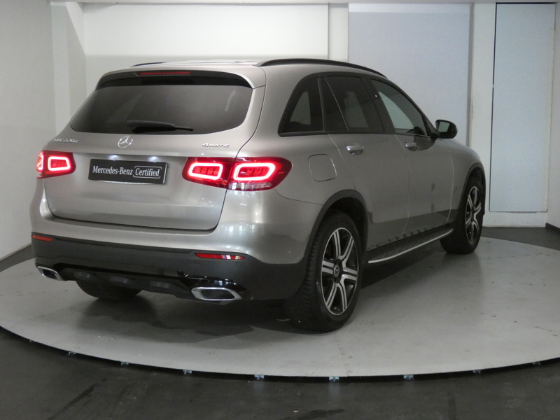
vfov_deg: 30.3
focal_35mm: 48
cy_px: 210
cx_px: 280
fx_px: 777
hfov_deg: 39.7
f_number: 3.8
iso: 1000
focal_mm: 8.6
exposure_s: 1/80
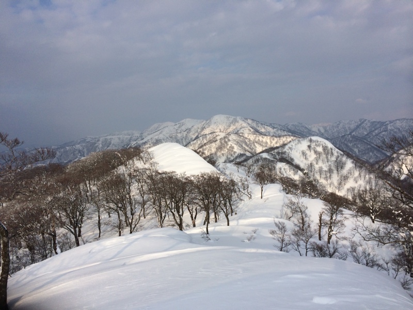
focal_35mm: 30
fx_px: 358
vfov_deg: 46.8
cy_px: 155
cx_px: 206
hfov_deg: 60.0
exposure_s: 1/3731
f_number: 2.2
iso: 32
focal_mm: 4.12
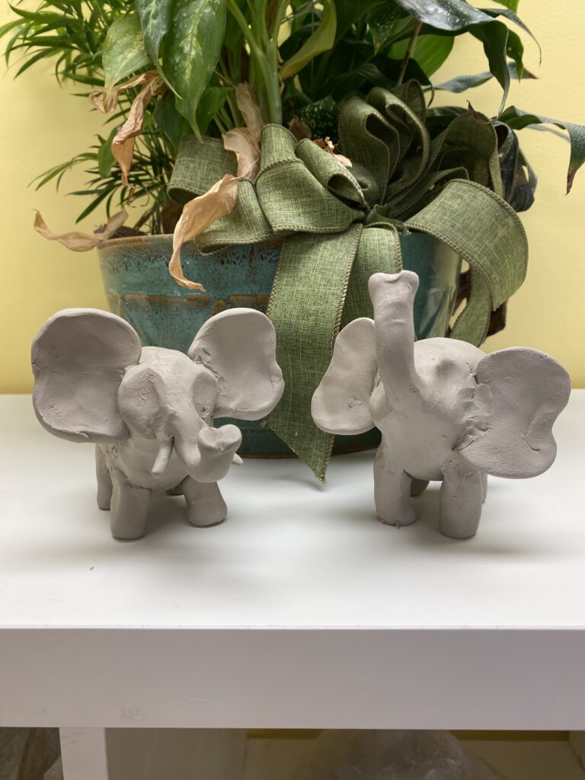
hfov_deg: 53.1
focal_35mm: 26
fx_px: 586
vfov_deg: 67.3
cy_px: 390
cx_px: 292
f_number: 1.8
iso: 40
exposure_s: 1/67
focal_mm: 4.25
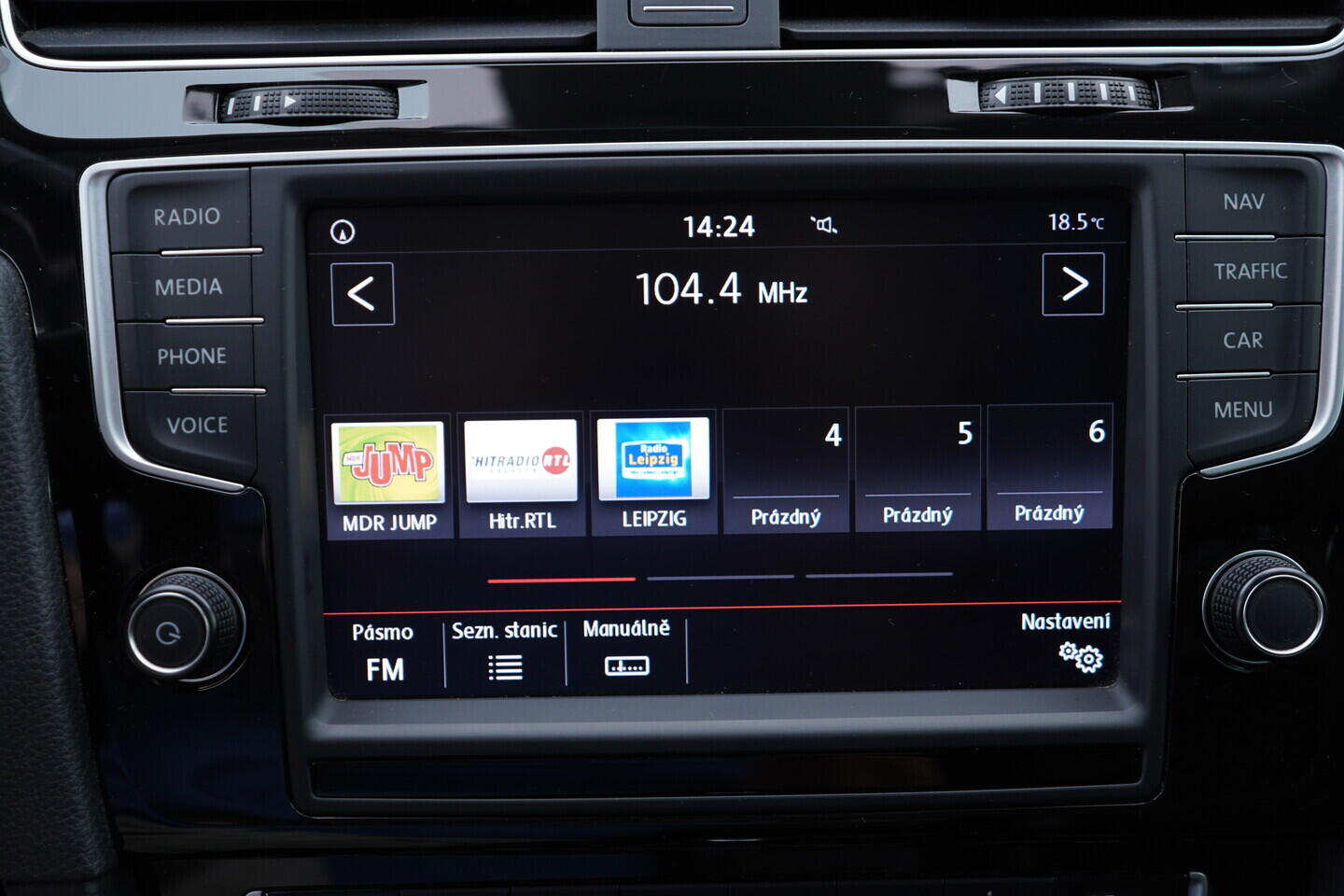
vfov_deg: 36.9
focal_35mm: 36
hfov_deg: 53.1
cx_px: 672
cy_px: 448
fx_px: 1344
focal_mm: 24
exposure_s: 1/40
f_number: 2.8
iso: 200
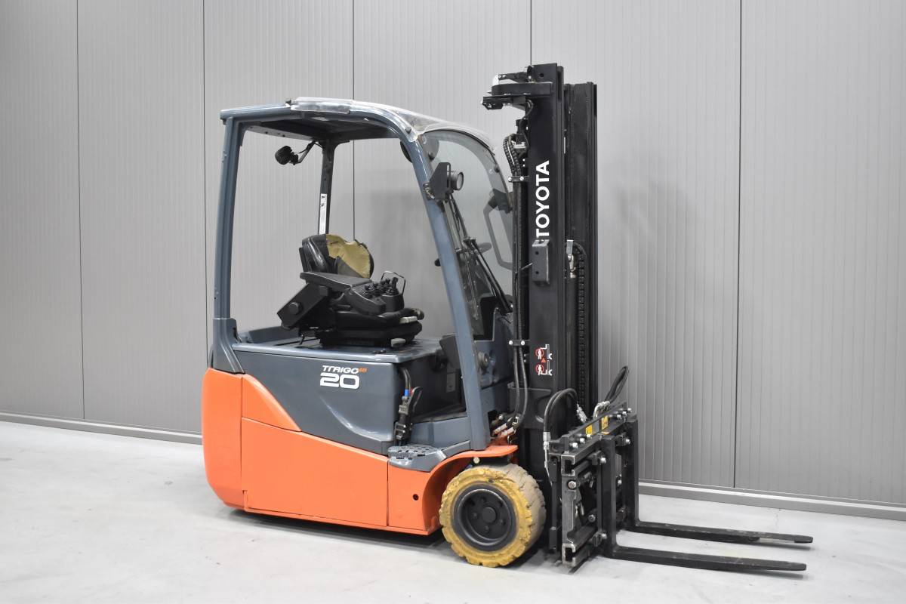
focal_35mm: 38
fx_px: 944
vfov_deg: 35.5
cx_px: 453
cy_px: 302
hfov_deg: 51.3
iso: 1600
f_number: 4.5
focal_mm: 25
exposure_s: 1/30
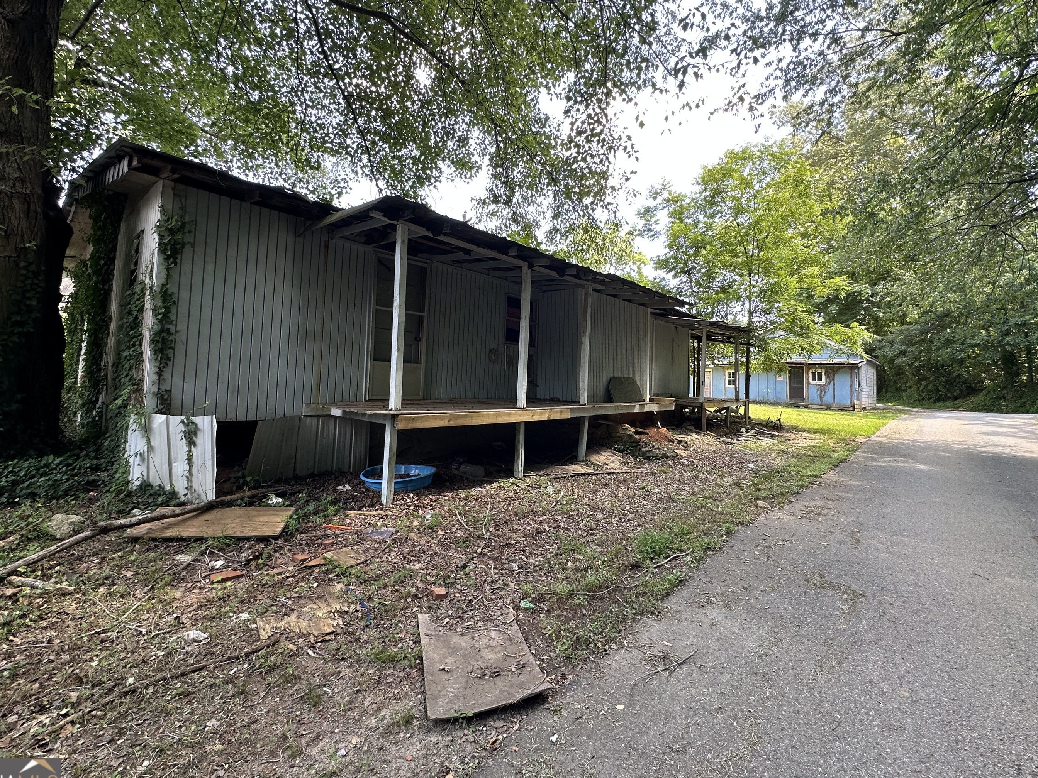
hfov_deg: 94.5
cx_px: 521
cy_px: 358
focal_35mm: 16
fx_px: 480
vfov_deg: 78.0
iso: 50
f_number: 2.2
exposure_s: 1/99
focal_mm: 2.22
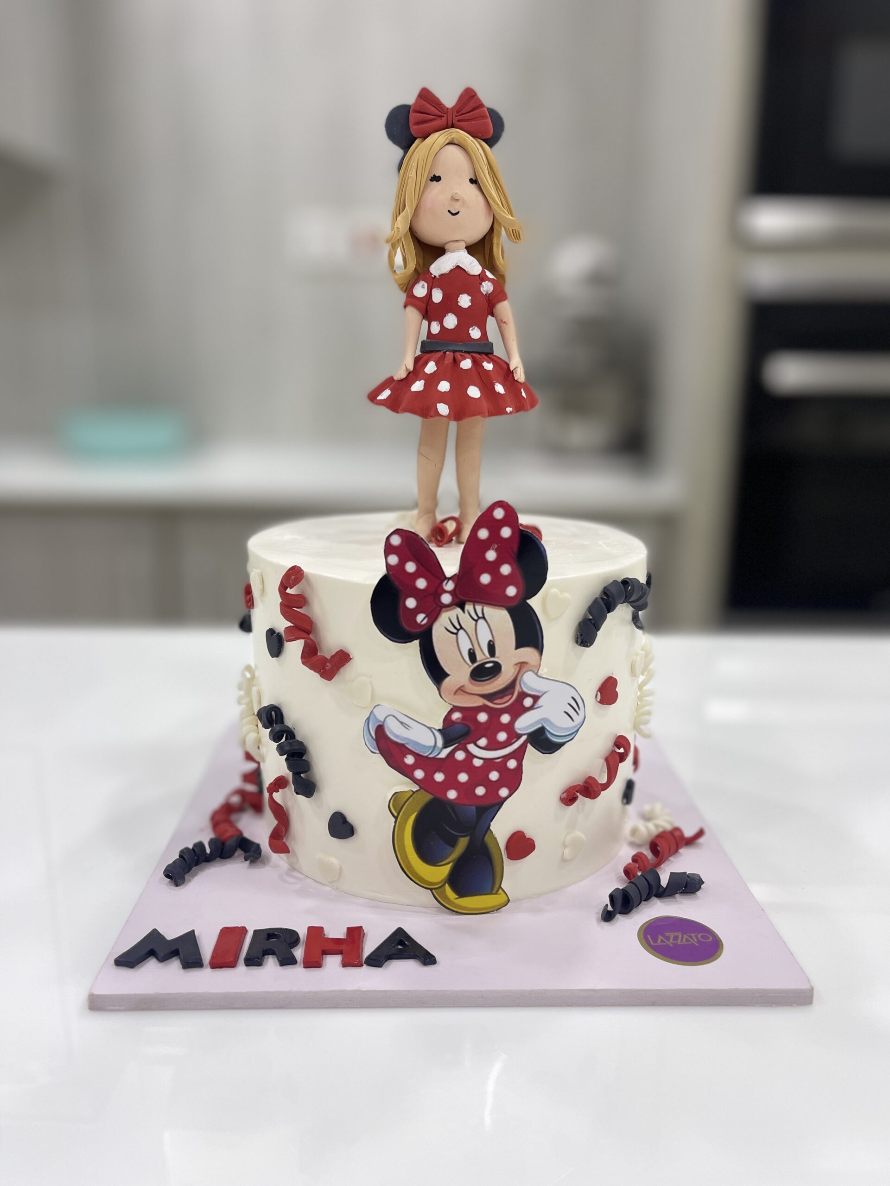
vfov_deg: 67.3
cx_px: 445
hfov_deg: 53.1
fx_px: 891
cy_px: 593
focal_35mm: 26
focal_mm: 5.1
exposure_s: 1/121
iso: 80
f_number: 1.6
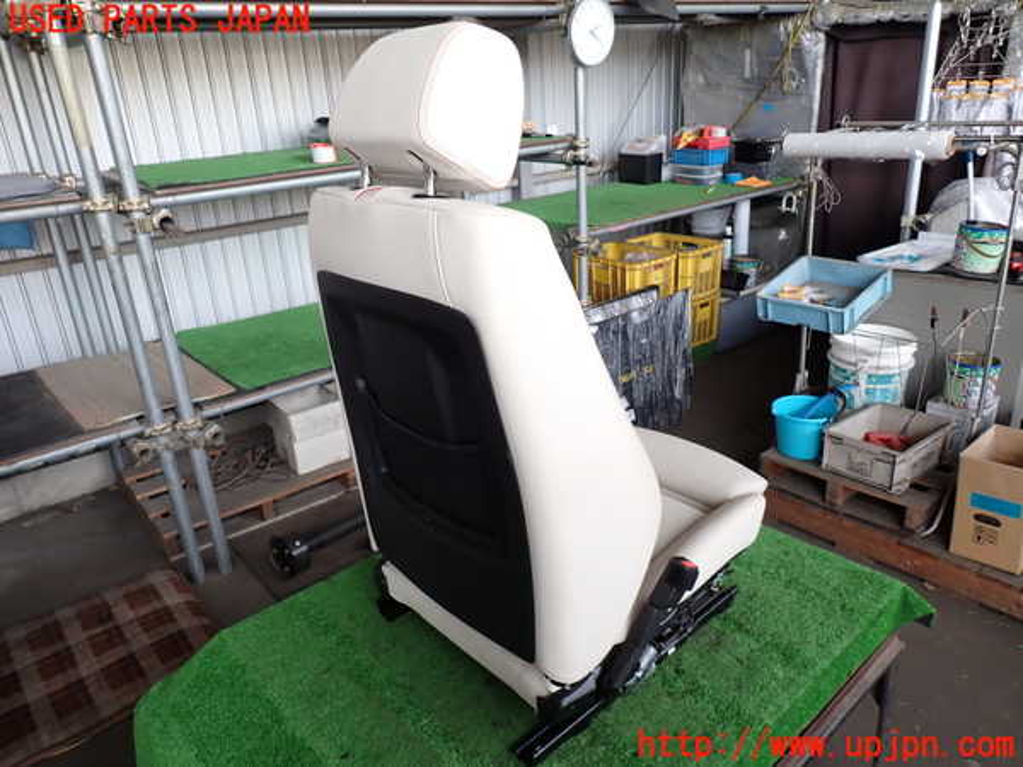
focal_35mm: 25
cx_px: 512
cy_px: 384
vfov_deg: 54.9
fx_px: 739
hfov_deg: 69.4
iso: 100
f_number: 2.8
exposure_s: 1/60
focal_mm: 4.5
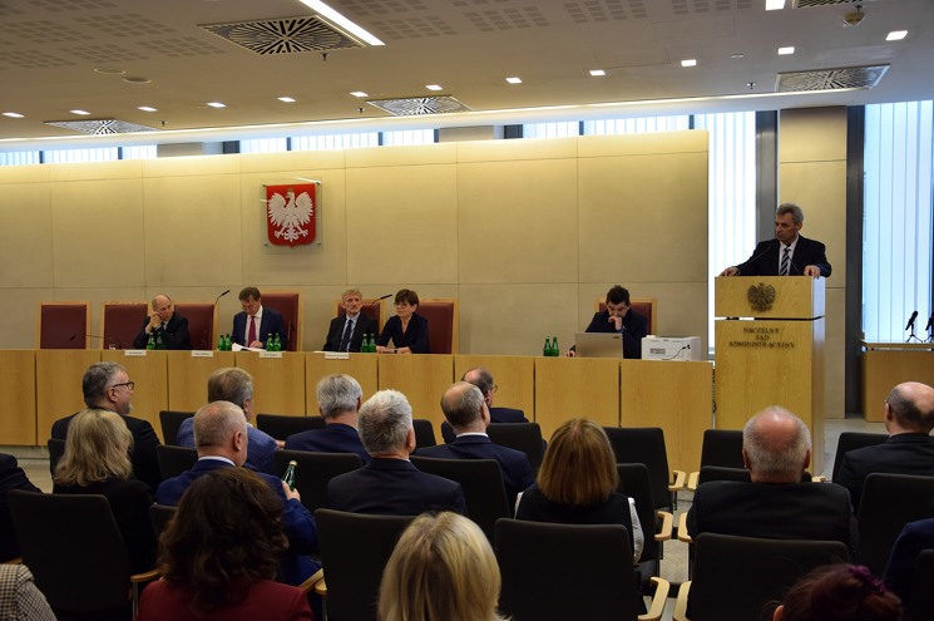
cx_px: 467
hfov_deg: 51.3
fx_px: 972
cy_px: 310
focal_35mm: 38
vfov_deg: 35.4
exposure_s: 1/80
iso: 400
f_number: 4.5
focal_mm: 25
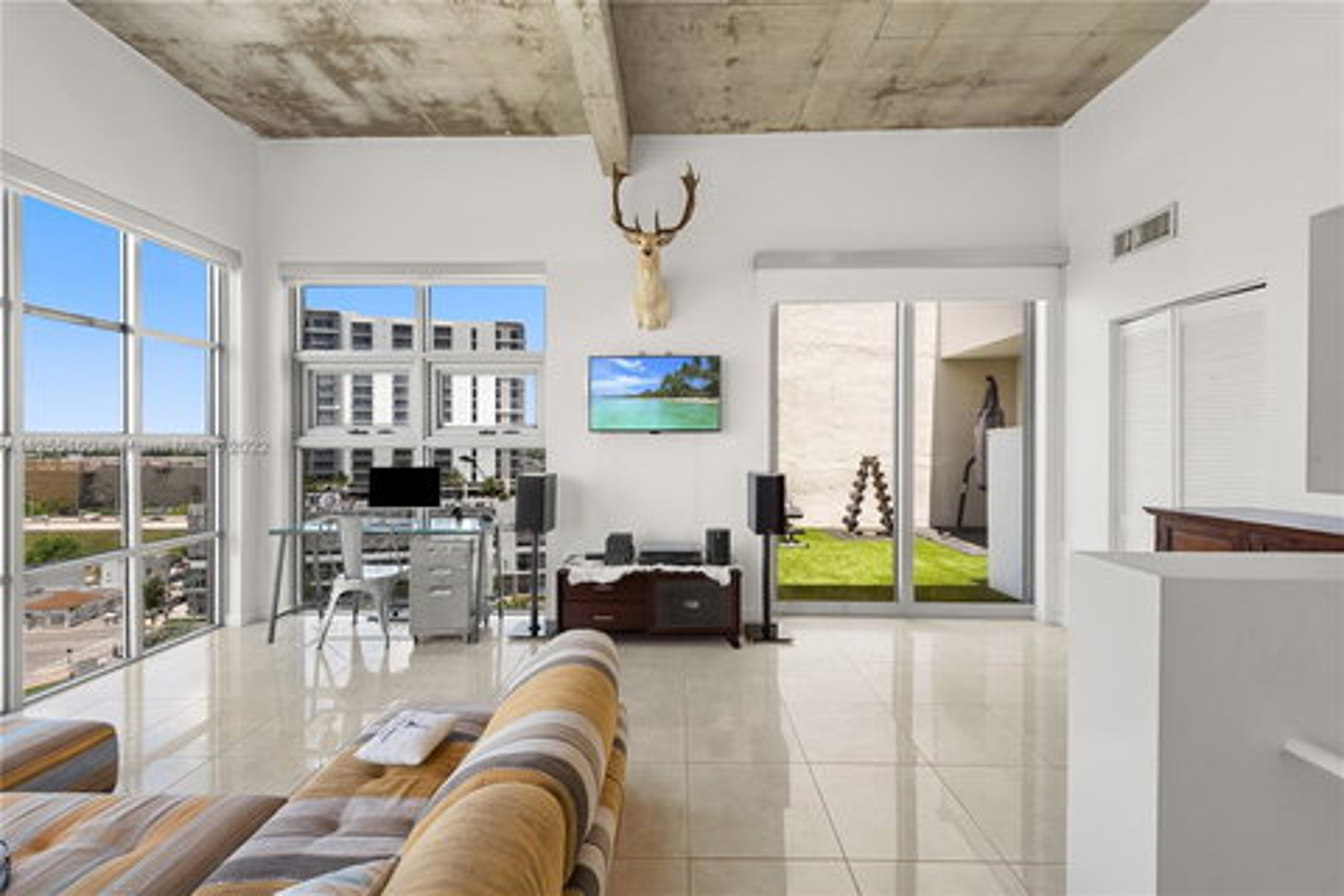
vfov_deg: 81.2
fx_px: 523
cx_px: 672
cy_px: 448
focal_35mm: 14
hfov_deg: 104.3
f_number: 10
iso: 250
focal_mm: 14
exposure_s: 1/20
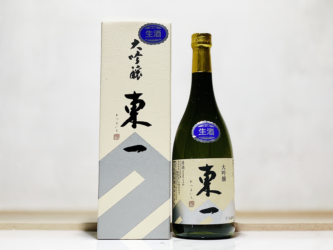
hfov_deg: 36.8
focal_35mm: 52
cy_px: 125
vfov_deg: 28.0
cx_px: 166
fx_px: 500
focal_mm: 6
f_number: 2.4
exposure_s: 1/50
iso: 80
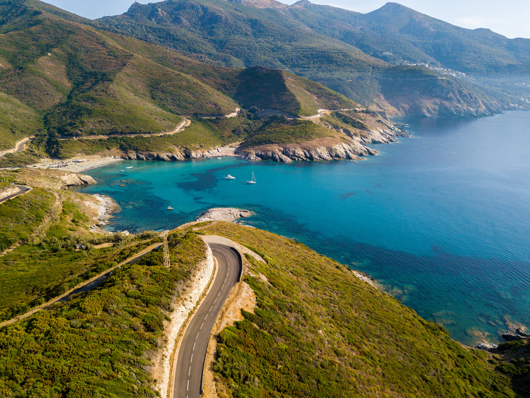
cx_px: 265
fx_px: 398
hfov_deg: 67.3
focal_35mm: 26
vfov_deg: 53.1
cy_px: 199
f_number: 2.2
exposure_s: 1/1000
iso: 100
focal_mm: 4.7
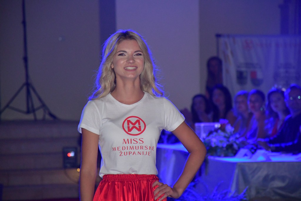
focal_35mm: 210
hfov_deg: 9.8
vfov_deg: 6.5
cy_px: 100
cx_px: 150
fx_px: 1756
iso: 6400
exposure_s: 1/60
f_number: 5.6
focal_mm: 140
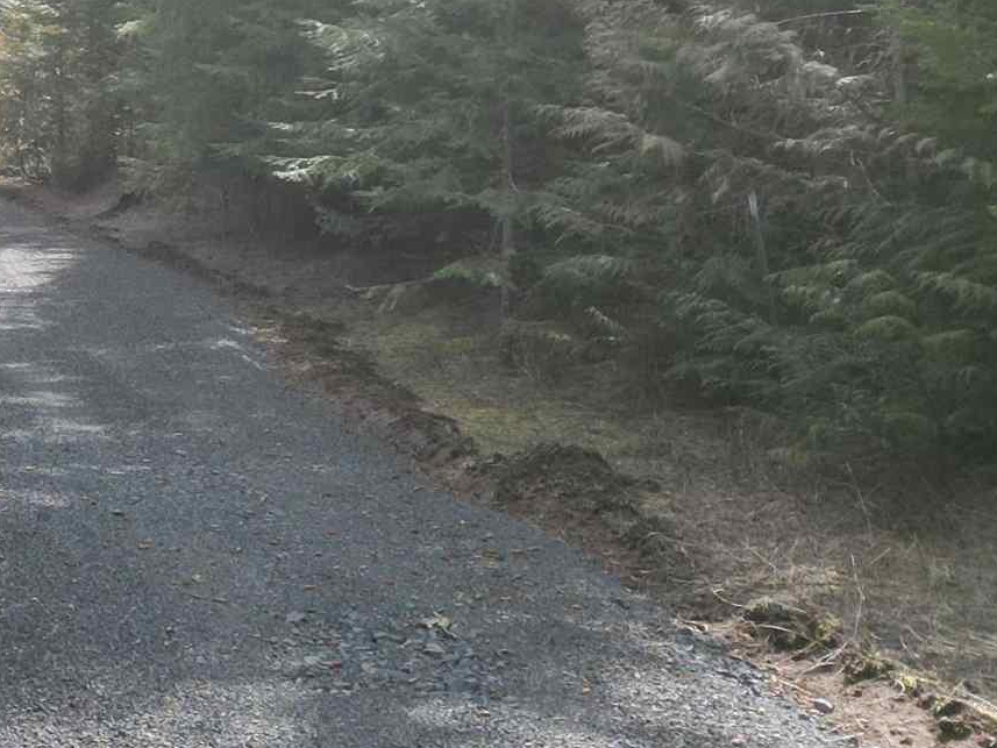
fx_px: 2477
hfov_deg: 20.5
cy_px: 101
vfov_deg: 17.0
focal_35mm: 86
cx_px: -348
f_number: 1.7
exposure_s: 1/1600
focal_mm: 6.72
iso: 200
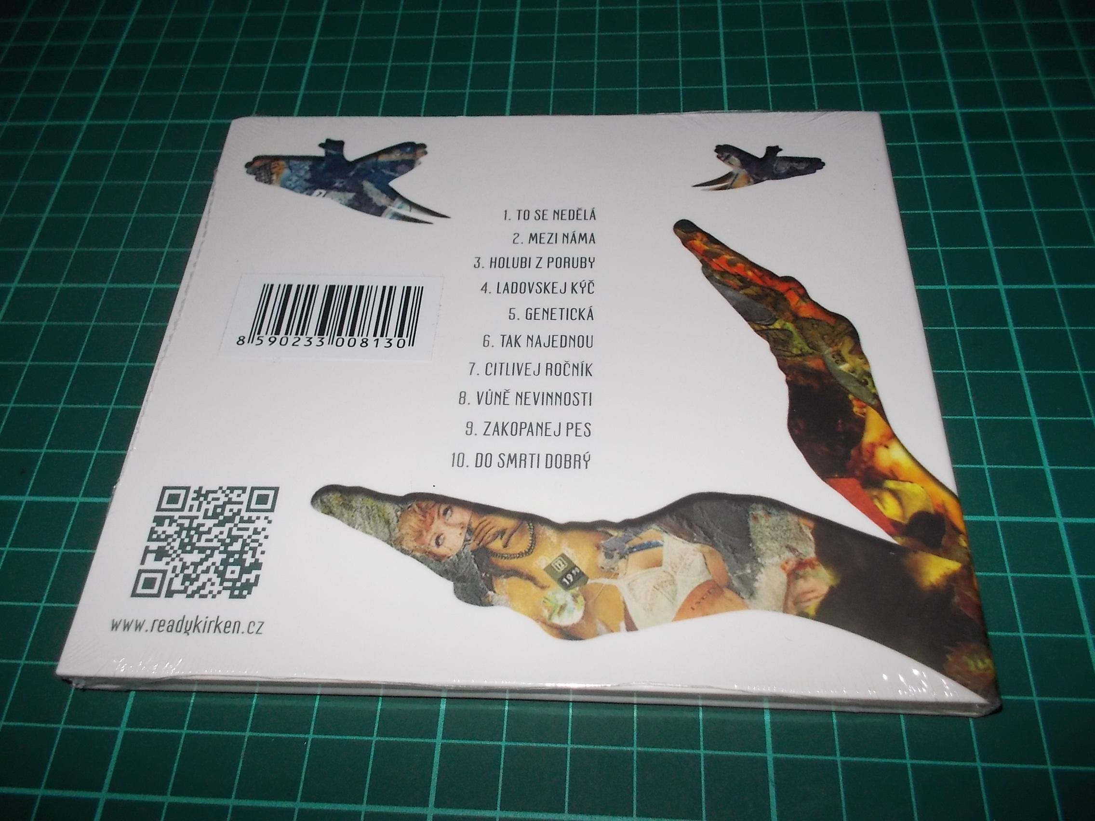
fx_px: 917
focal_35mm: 29
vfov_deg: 48.2
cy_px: 410
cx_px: 548
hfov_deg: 61.7
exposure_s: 1/30
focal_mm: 4.1
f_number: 3.3
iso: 200
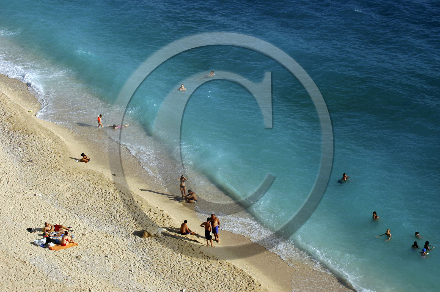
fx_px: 1648
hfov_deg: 15.2
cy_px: 146
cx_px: 220
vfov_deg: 10.1
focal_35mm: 135
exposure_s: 1/640
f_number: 6.3
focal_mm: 90
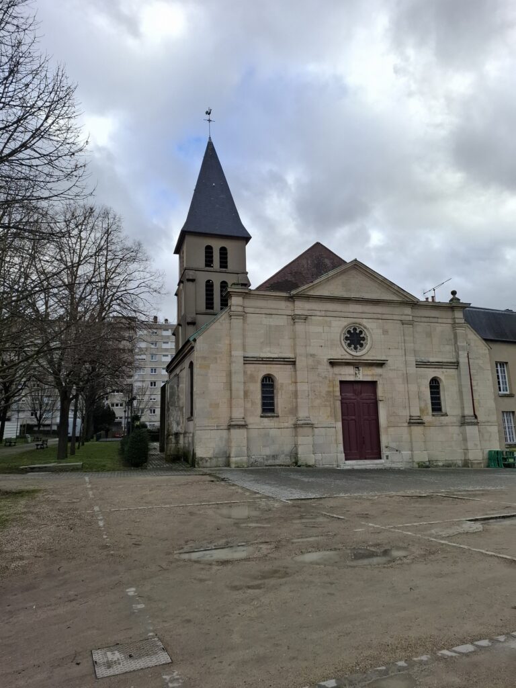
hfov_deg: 58.9
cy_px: 344
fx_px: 457
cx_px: 258
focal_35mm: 23
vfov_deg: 73.9
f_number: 1.8
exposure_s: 1/928
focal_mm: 5.54
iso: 50
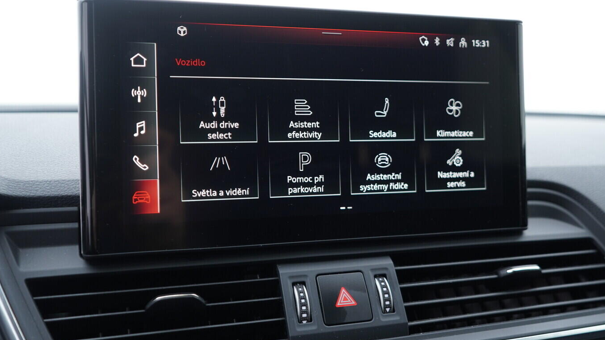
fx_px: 642
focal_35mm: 40
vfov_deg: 29.7
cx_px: 318
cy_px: 161
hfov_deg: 50.5
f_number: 2.8
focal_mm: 24
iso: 200
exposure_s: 1/40
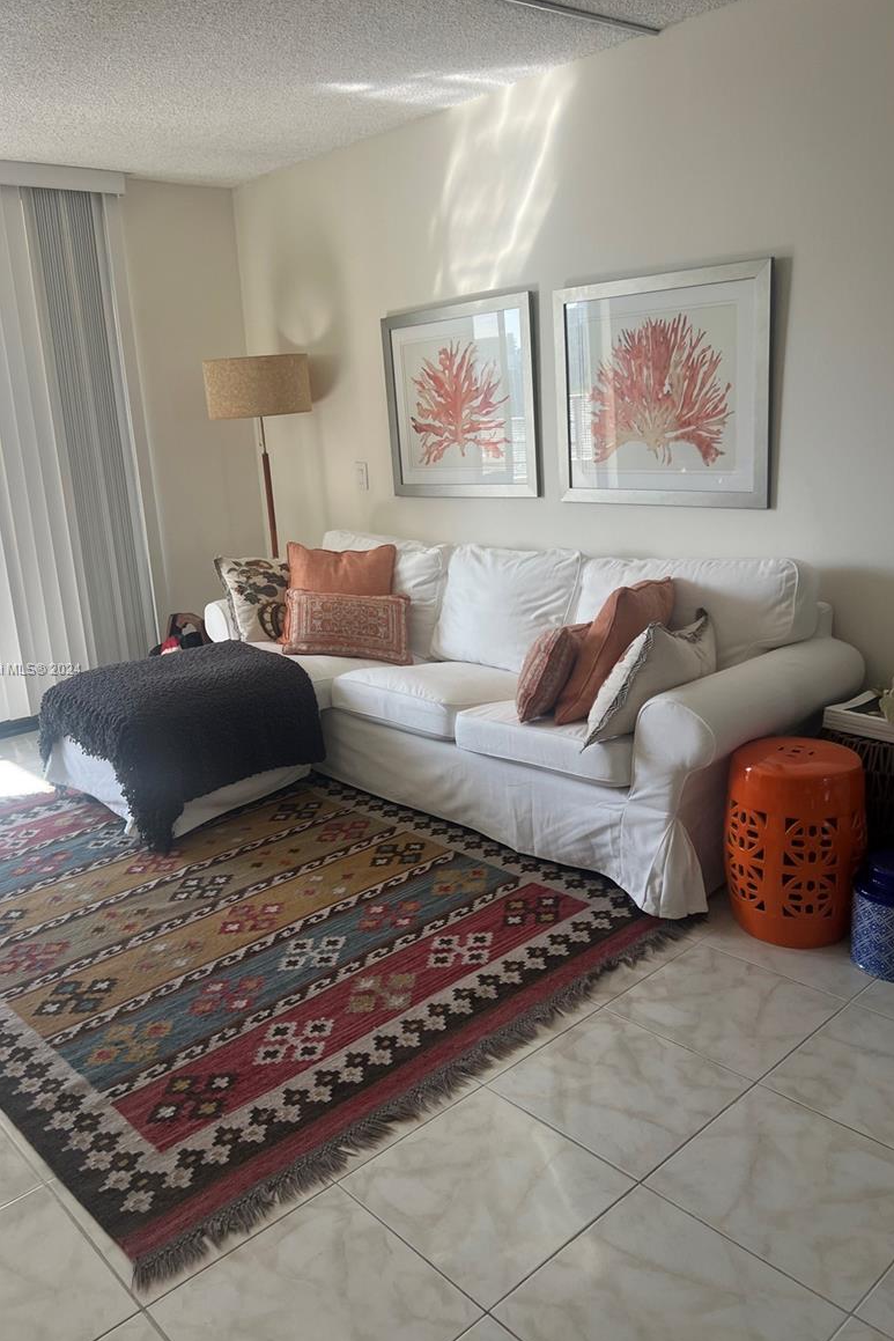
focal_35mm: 28
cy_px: 670
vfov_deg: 65.5
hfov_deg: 46.3
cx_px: 390
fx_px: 1043
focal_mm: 5.7
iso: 50
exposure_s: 1/353
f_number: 1.5
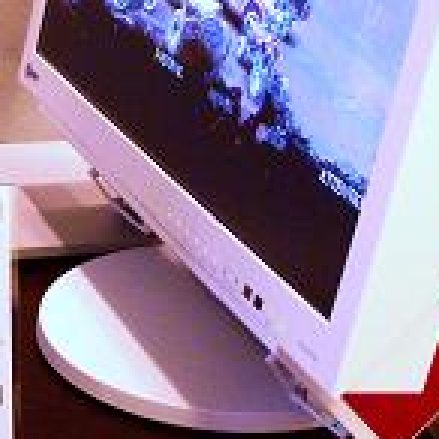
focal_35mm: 92
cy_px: 90
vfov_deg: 18.7
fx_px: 1320
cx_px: 168
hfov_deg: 18.9
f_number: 3.3
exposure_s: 1/20
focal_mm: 6.3
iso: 200
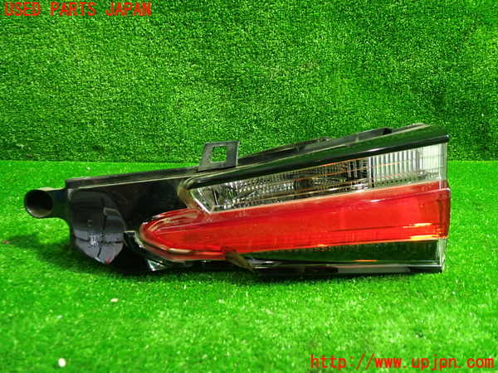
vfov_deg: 46.8
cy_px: 186
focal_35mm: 30
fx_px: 432
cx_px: 249
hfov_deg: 60.0
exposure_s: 1/30
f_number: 2.3
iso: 500
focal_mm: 5.4
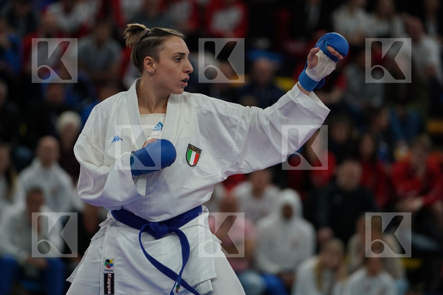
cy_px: 148
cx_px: 222
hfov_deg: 7.1
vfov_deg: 4.7
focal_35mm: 291
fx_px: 3581
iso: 1000
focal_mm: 194
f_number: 2.8
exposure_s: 1/1000
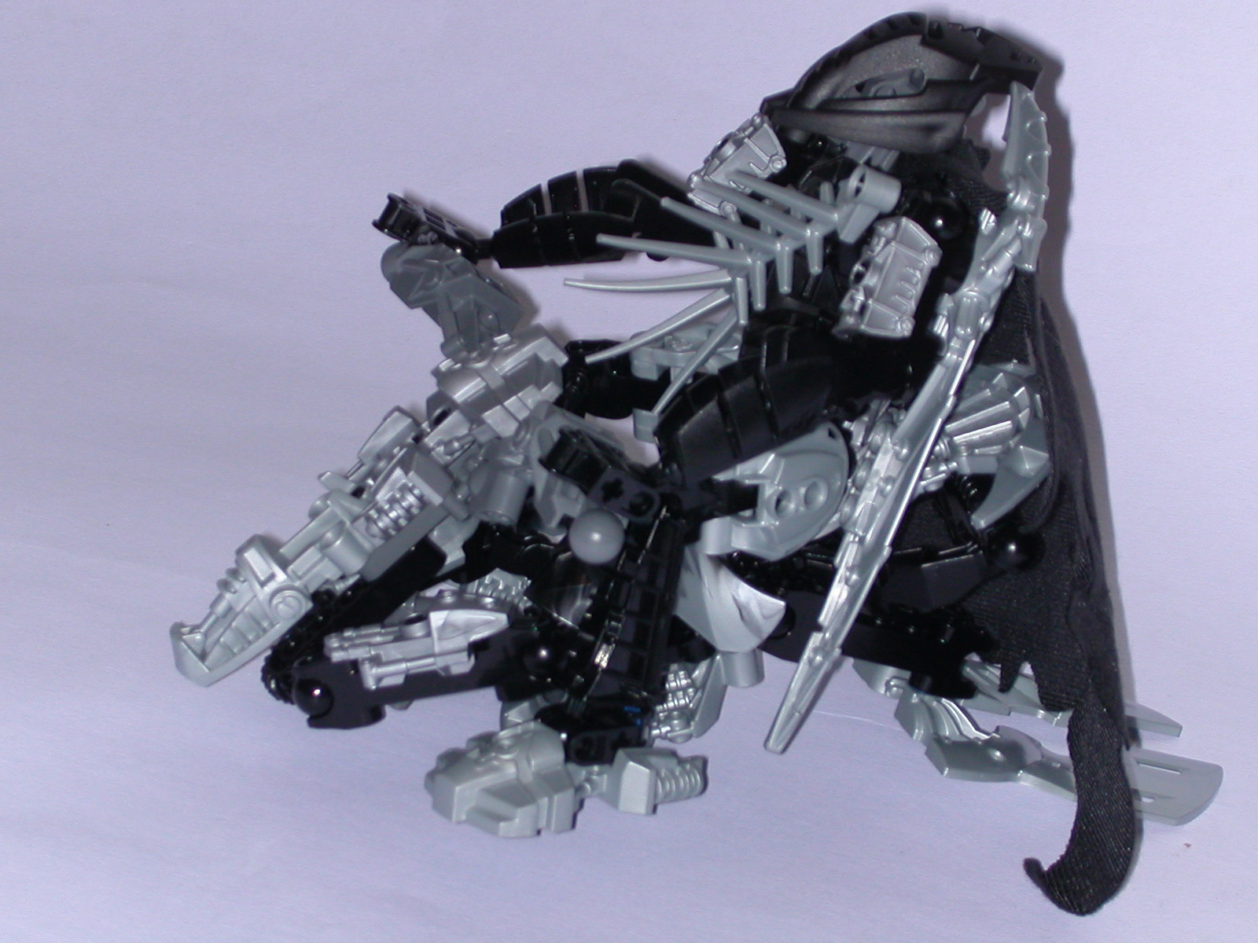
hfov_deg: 20.0
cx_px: 629
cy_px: 472
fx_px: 3561
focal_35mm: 98
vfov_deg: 15.1
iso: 100
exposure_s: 1/59.9
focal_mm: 14.9
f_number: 4.6
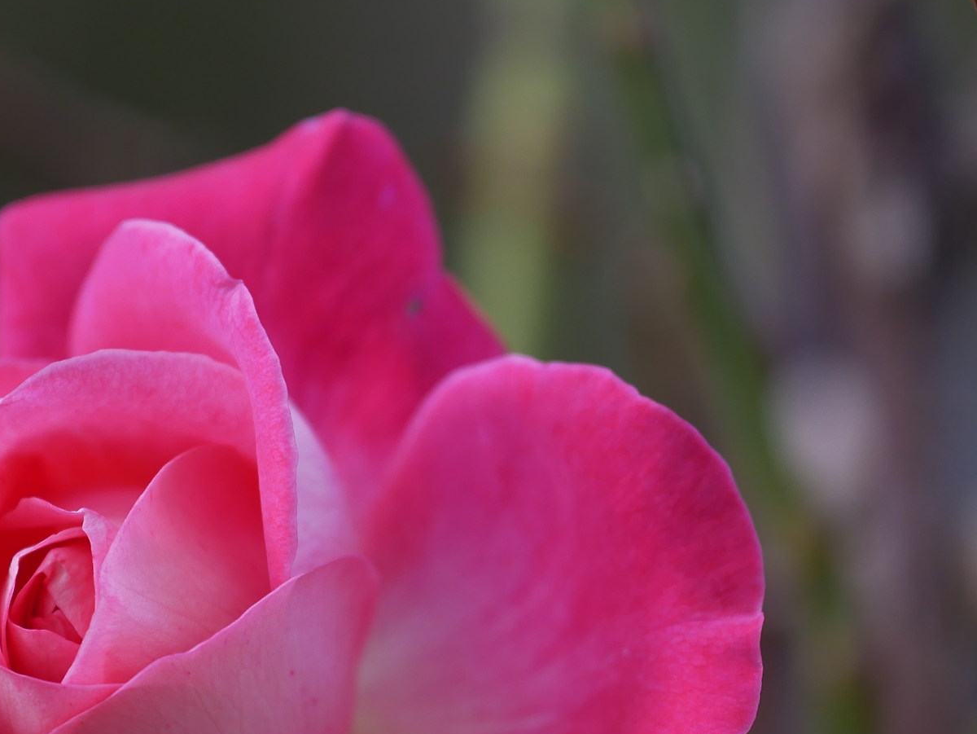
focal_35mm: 240
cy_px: 645
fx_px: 6776
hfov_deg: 8.2
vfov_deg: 6.2
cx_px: 293
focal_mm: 60
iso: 200
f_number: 2.8
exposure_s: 1/125
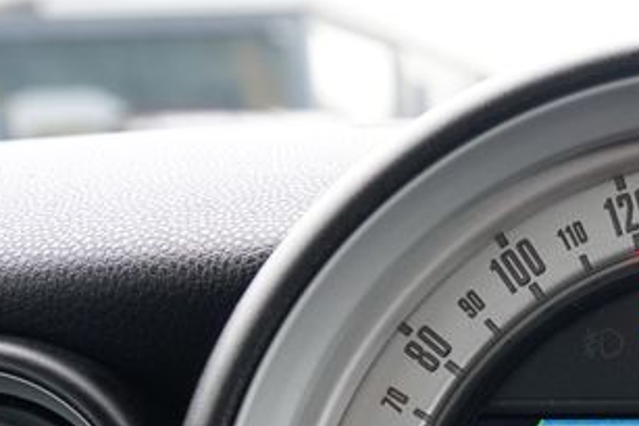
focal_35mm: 80
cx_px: 737
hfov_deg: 23.5
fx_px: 1421
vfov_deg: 15.8
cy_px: 621
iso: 1250
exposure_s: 1/160
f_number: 4
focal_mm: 24
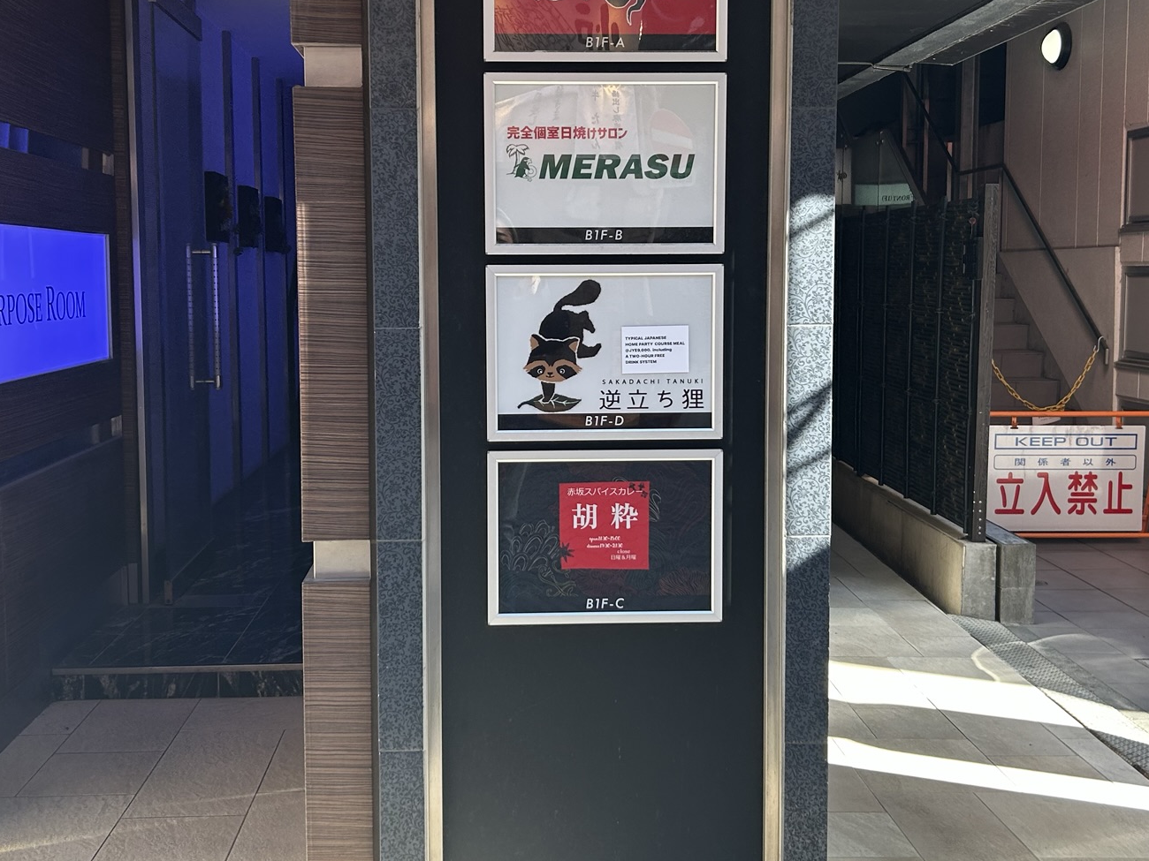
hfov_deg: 46.8
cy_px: 372
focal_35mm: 40
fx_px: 1328
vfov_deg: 35.9
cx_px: 569
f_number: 1.5
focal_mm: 5.7
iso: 40
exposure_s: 1/237
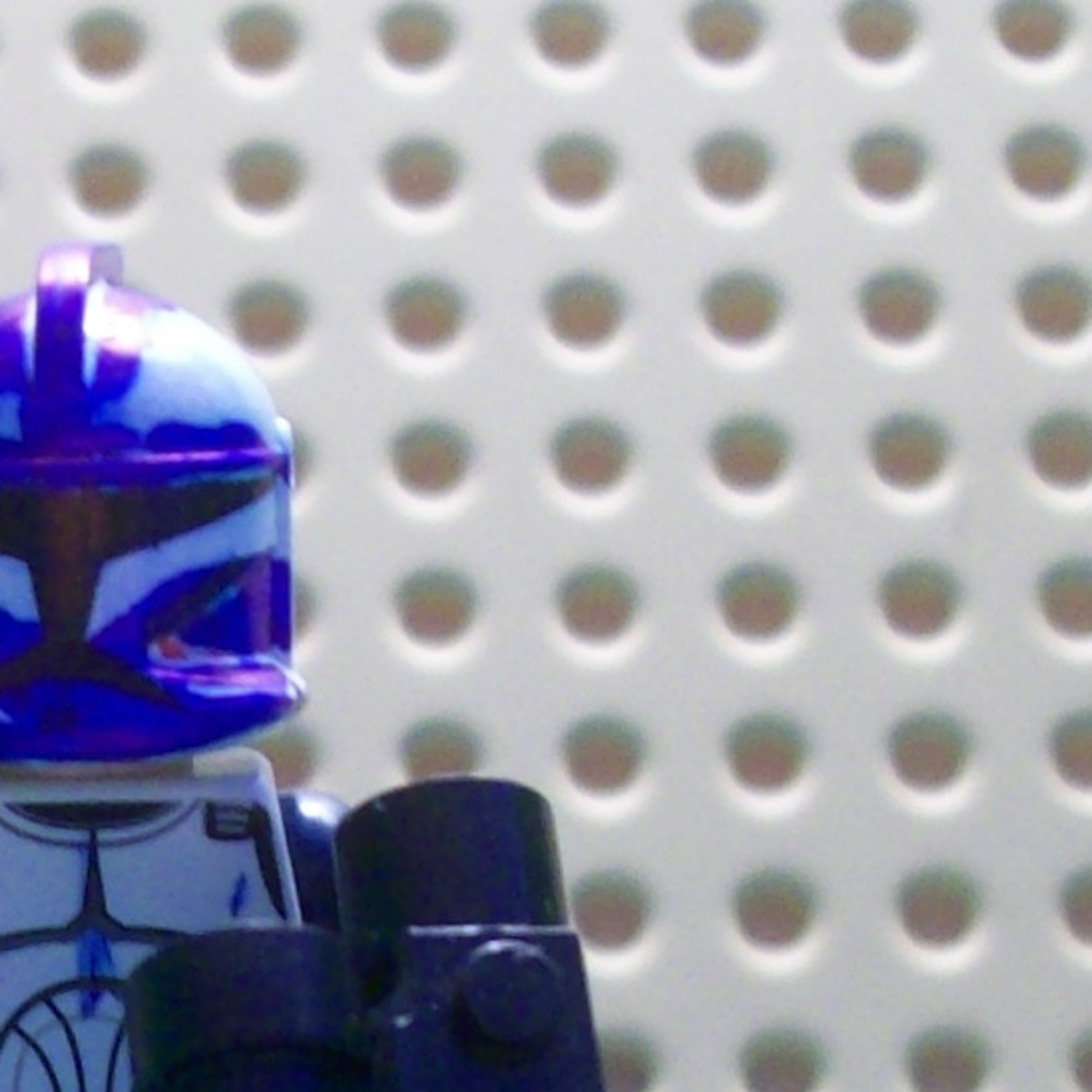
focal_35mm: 119
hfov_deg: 14.4
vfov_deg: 14.2
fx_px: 4247
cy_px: 1309
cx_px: -26
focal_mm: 6
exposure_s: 1/13.3
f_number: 2.7
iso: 160
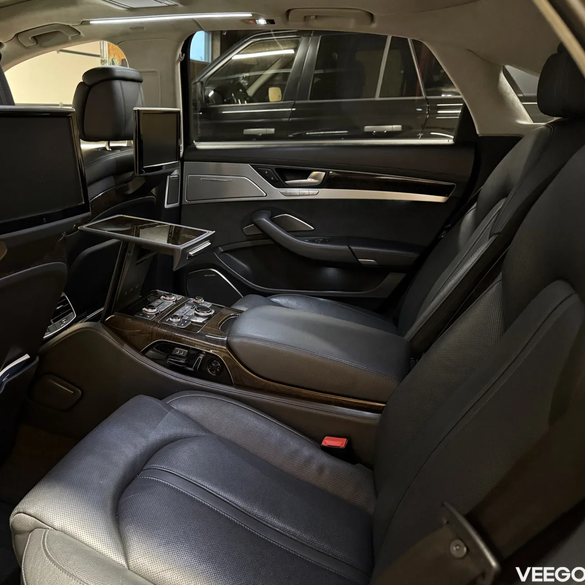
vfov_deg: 55.6
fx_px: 554
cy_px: 287
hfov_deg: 54.4
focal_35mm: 29
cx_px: 192
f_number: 1.78
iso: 1600
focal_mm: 6.76
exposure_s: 1/29
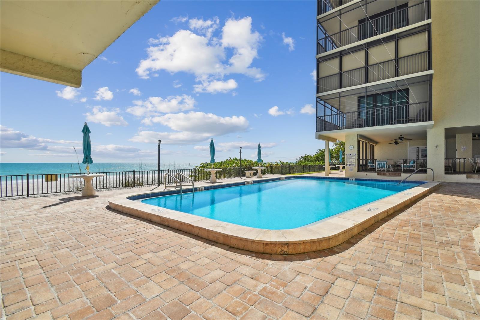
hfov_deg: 100.4
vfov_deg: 77.3
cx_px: 240
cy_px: 160
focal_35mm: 15
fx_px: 200
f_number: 7.1
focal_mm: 10
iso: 100
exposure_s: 1/320
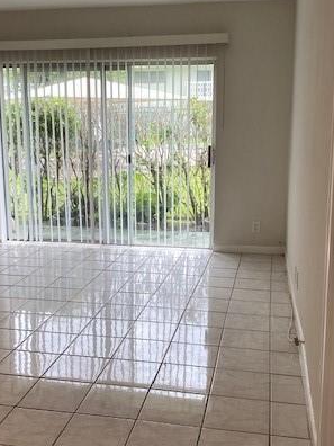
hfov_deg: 34.3
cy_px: 212
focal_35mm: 42
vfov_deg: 44.8
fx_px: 540
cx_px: 153
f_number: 1.8
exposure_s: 1/120
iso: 80
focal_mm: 4.25
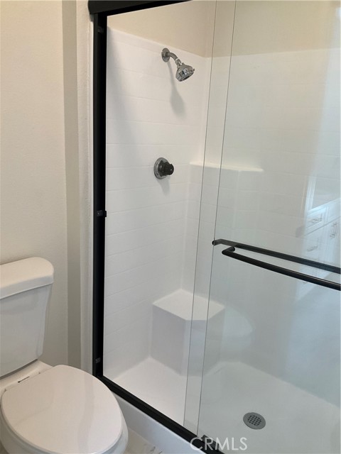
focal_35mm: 29
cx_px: 170
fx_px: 381
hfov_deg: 48.2
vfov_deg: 61.7
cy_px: 227
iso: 64
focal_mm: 3
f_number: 1.8
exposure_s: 1/120
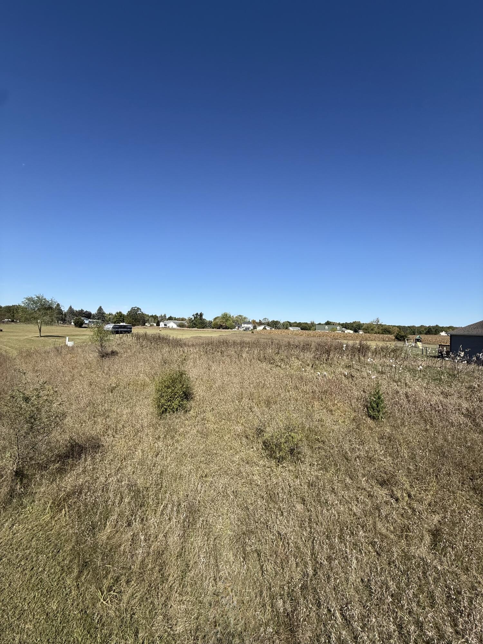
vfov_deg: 102.1
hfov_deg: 85.7
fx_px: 260
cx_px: 242
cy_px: 322
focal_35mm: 14
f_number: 2.2
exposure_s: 1/2410
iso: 50
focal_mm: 2.22
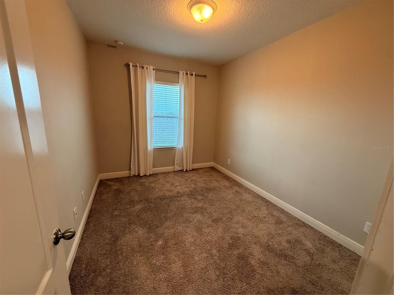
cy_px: 148
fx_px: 159
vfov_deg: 85.7
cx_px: 197
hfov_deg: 102.1
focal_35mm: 14
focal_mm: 2.22
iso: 400
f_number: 2.2
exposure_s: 1/120
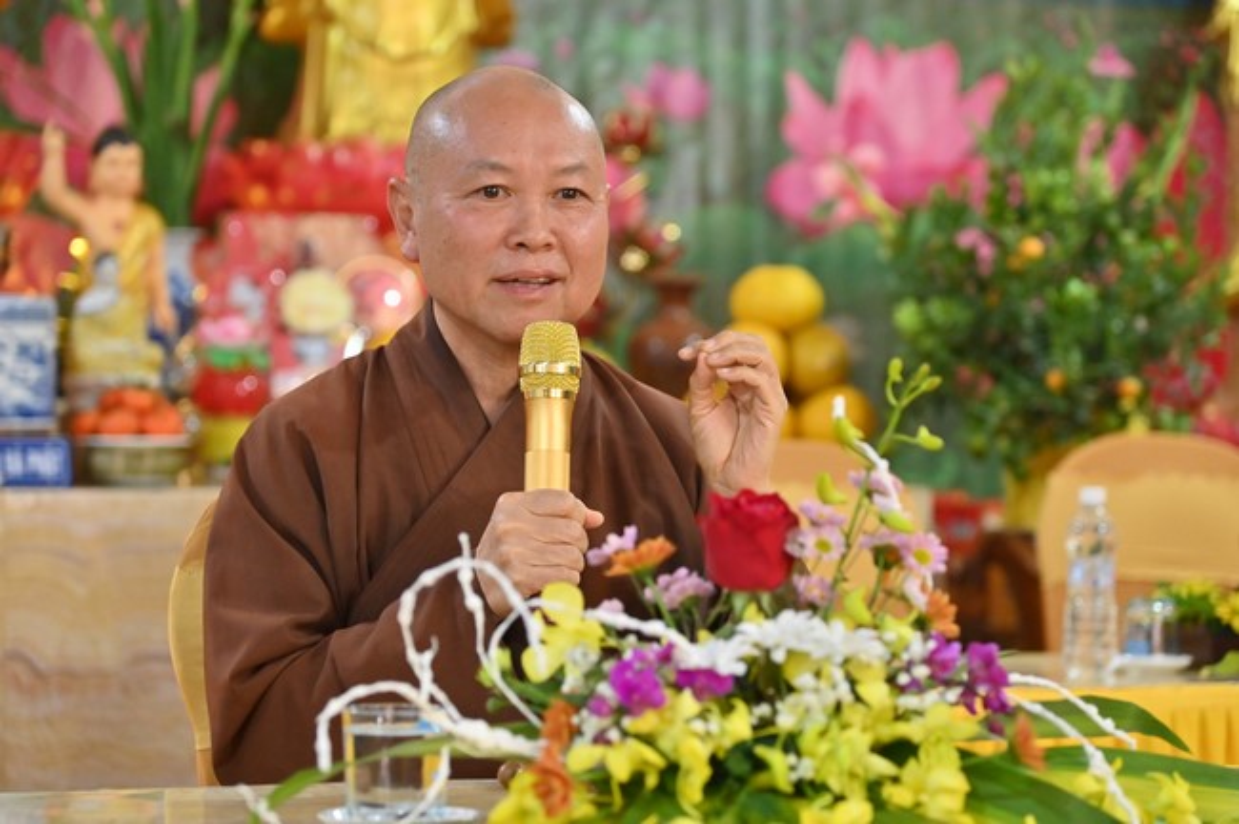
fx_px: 4126
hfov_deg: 17.1
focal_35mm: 120
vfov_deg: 11.4
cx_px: 620
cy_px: 412
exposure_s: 1/100
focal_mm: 120
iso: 3200
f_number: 4.5
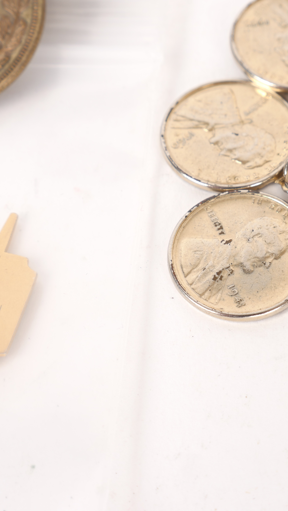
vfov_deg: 20.9
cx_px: 232
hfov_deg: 11.8
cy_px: 256
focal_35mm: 102
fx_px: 1385
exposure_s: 1/125
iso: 100
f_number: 8
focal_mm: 35
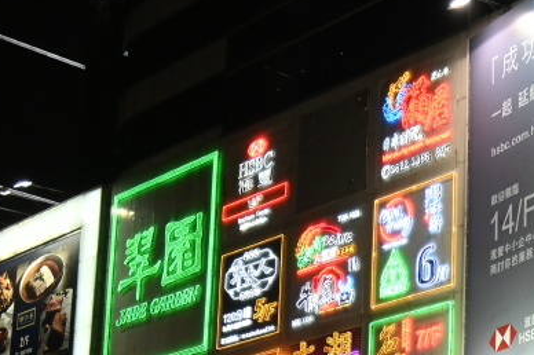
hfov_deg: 20.1
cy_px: 421
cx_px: 563
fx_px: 1446
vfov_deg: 13.6
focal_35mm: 98
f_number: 4
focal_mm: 21
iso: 400
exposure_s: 1/160
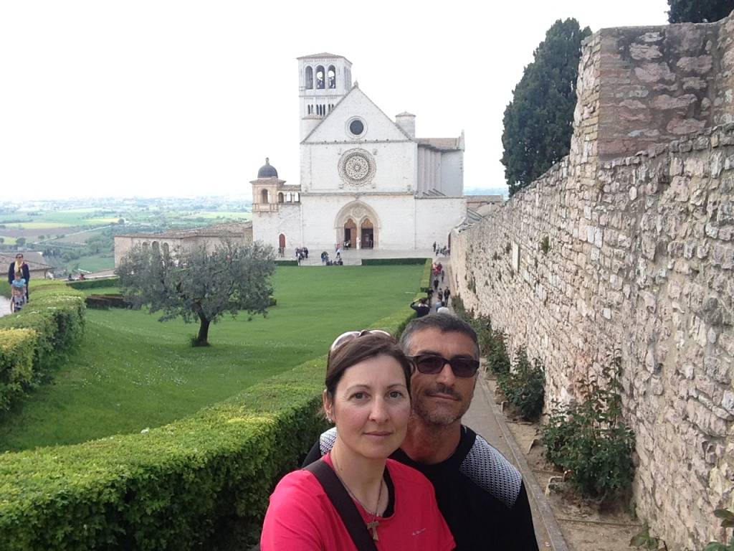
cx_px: 367
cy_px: 276
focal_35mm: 33
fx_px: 700
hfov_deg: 55.4
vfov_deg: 42.9
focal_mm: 2.15
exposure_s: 1/391
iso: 50
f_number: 2.4
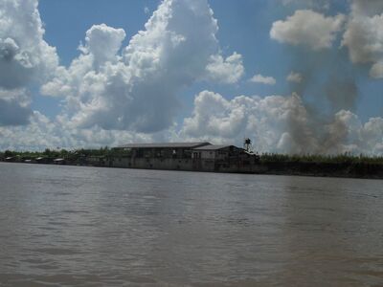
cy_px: 144
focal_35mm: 38
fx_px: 420
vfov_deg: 37.7
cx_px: 192
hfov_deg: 49.0
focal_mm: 6.3
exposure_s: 1/750
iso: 80
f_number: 8.3
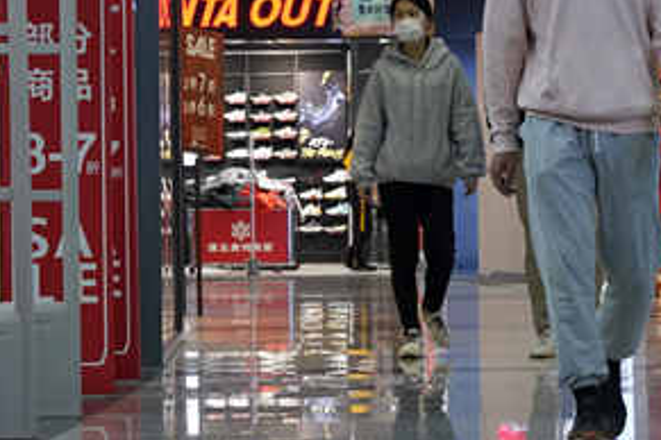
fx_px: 4241
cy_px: 170
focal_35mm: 231
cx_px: 323
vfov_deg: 5.9
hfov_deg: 8.9
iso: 3200
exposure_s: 1/125
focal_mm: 105
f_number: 8
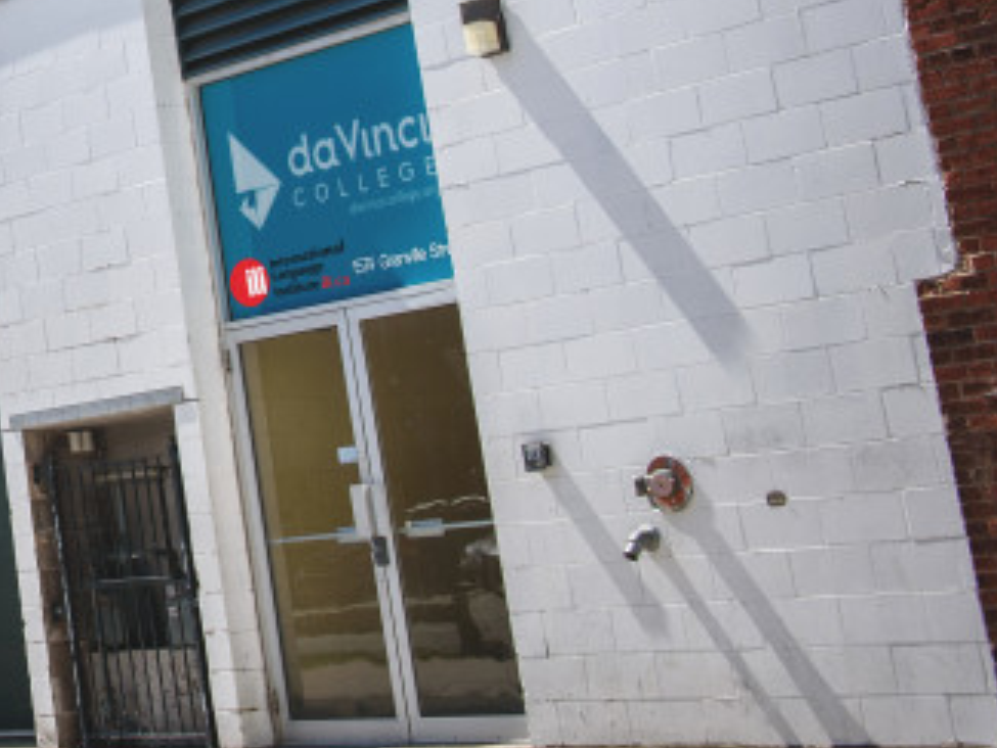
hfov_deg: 18.2
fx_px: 2795
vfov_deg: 14.7
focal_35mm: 97
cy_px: -178
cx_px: -457
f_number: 4.5
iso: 400
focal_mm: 32
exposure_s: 1/2000
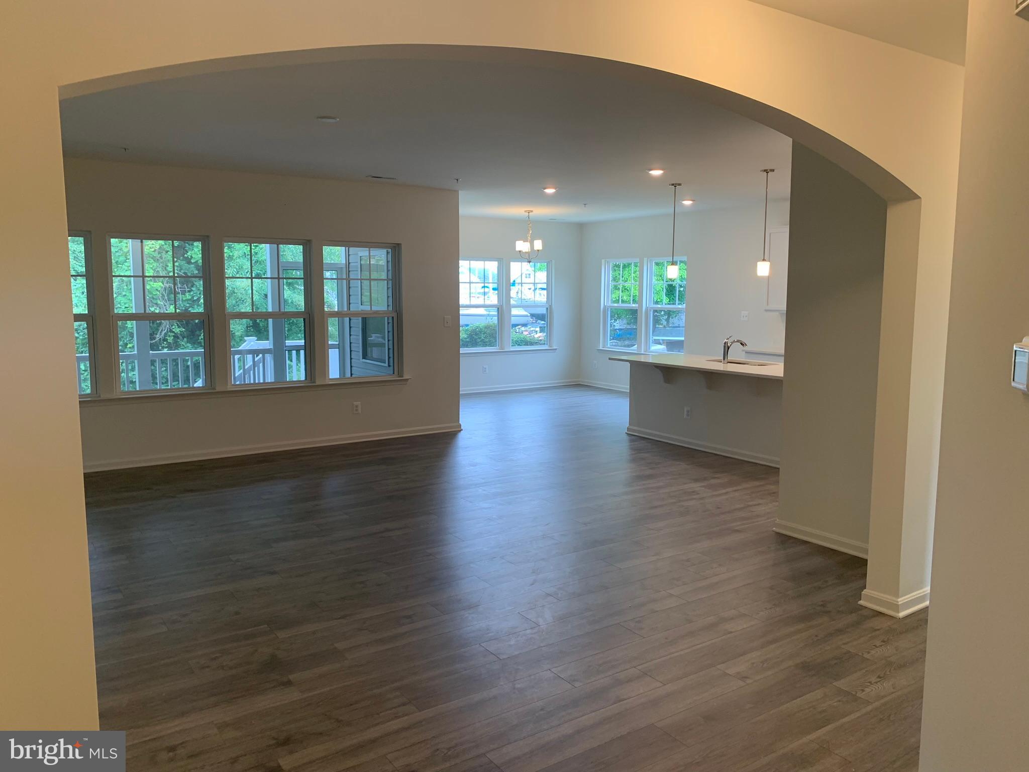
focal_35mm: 26
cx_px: 514
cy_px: 386
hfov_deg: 67.3
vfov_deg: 53.1
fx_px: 773
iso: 80
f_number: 1.8
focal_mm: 4.25
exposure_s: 1/120
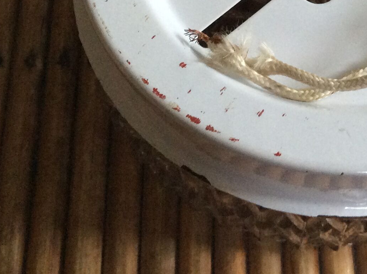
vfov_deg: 18.0
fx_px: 847
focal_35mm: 80
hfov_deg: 24.1
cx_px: 290
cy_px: 5
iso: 200
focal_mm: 3.3
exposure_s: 1/25
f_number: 2.4
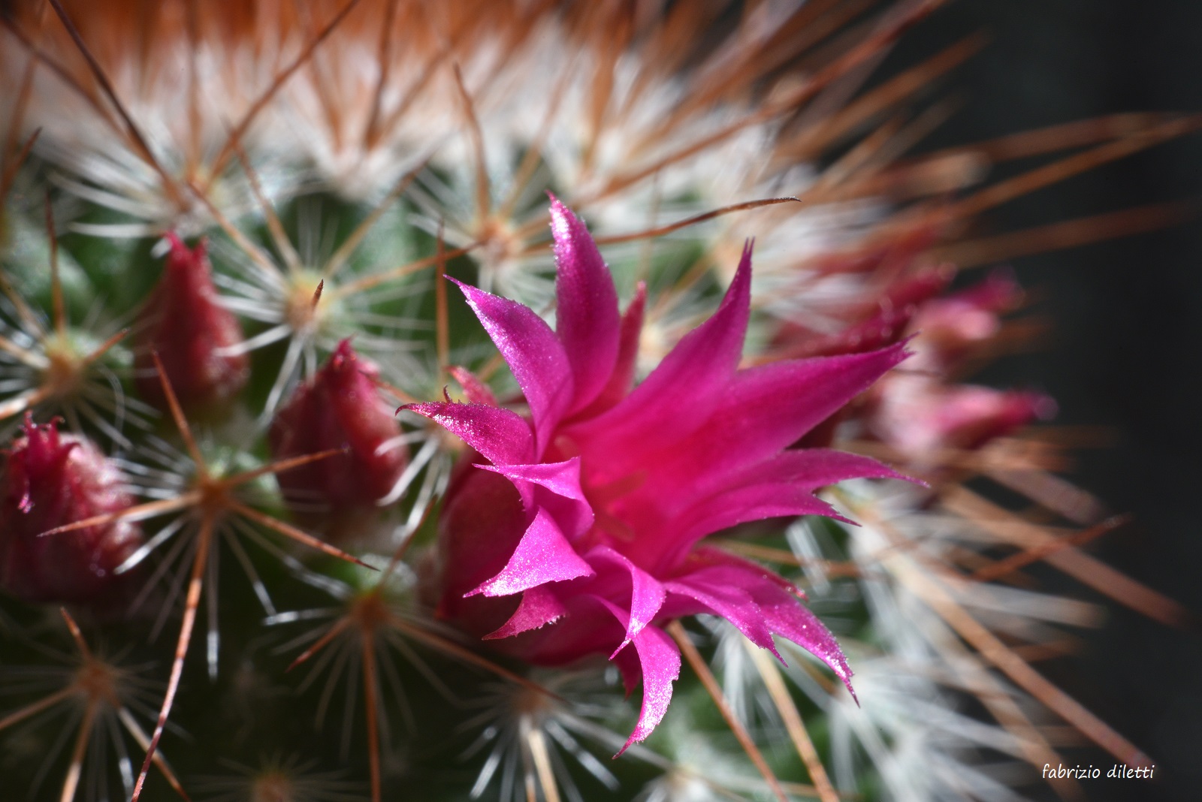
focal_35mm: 135
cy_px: 401
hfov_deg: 15.2
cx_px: 601
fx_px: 4509
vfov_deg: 10.2
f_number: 3.5
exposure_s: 1/80
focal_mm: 135
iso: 800
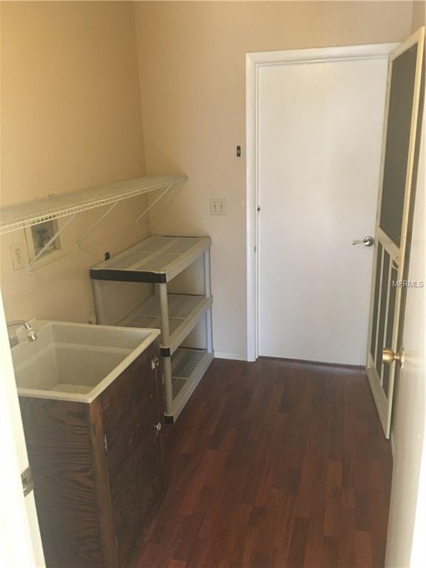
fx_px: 476
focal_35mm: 29
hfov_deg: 48.2
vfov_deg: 61.7
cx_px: 213
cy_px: 284
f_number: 2.2
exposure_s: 1/30
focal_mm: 4.15
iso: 200
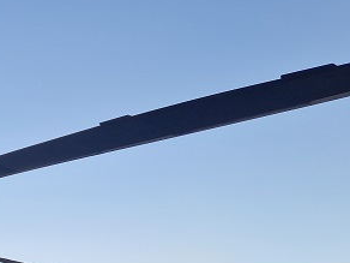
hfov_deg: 29.6
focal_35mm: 63
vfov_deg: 21.1
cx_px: 43
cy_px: 343
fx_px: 637
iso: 50
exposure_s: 1/604
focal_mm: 5.4
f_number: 1.8
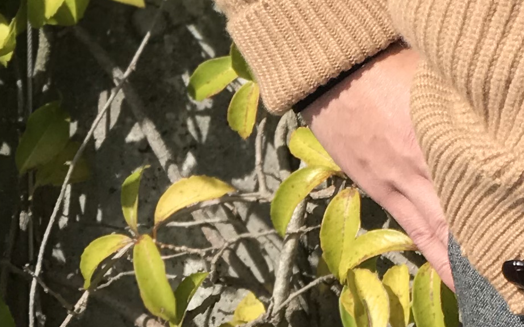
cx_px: 745
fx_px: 3770
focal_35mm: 264
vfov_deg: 4.9
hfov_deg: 7.8
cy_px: -343
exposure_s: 1/709
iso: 20
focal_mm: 6.6
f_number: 2.8
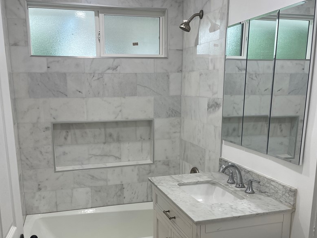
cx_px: 143
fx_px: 302
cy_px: 150
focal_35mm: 33
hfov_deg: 55.3
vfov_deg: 42.6
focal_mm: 5.1
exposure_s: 1/120
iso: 64
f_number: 1.6
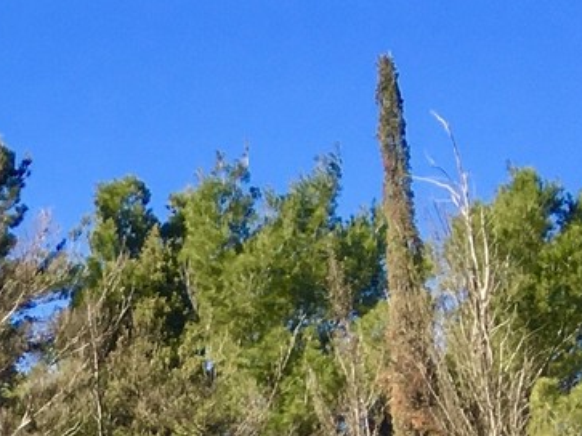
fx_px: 2689
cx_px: -566
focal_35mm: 160
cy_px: 1138
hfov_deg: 11.2
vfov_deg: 8.3
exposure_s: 1/569
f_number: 2.2
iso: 25
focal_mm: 4.15
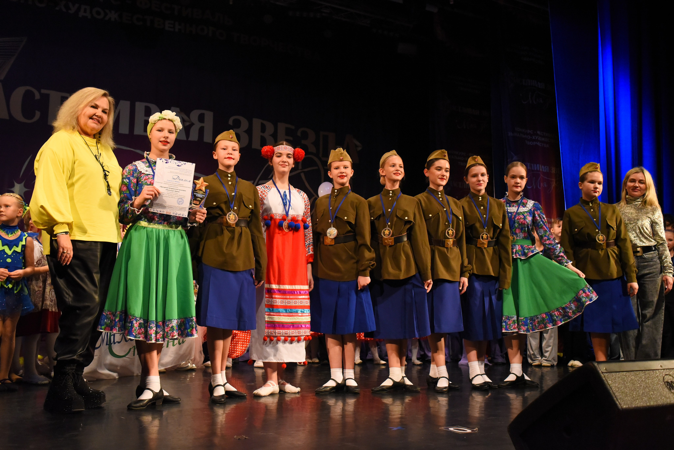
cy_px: 225
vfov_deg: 37.9
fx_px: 656
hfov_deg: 54.4
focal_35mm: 35
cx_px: 337
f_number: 6.3
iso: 5000
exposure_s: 1/320
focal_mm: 35
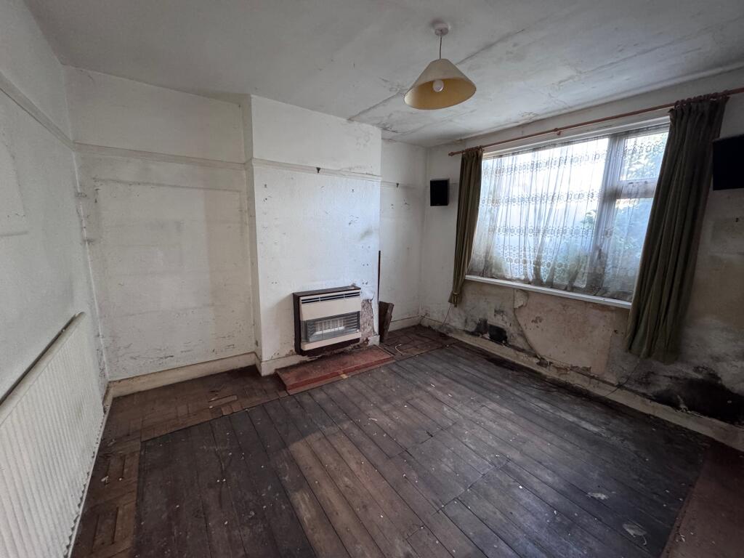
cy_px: 279
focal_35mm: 14
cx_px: 372
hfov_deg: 102.1
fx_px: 301
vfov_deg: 85.7
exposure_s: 1/60
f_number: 2.2
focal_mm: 2.22
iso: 800
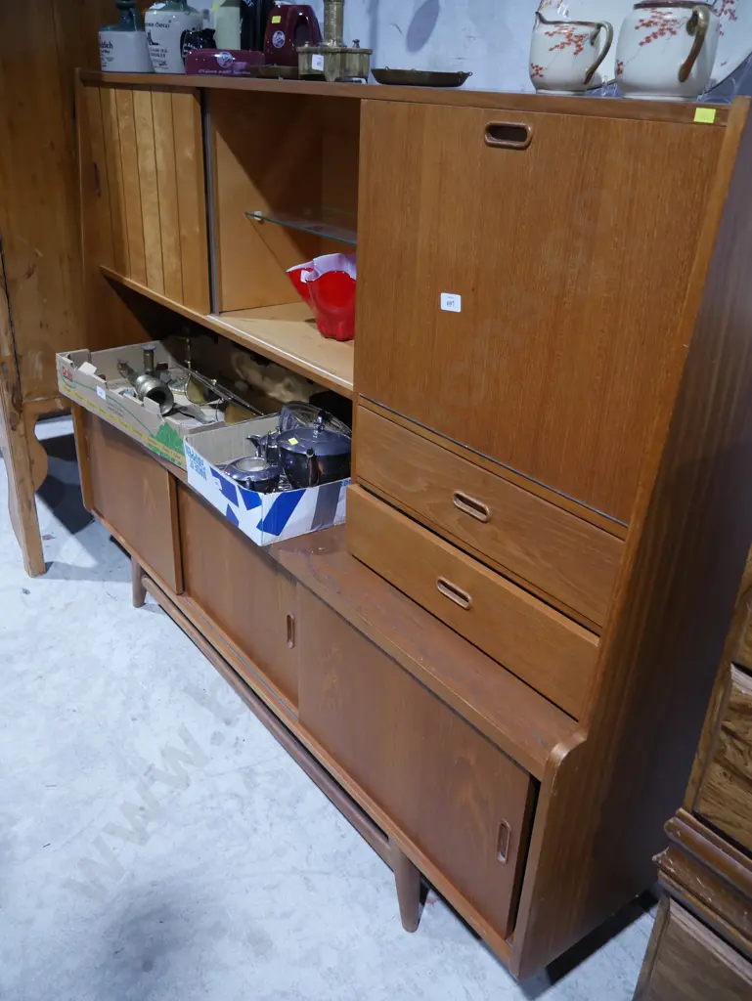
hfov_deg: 49.8
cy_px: 500
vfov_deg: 63.4
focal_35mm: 28
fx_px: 810
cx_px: 376
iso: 640
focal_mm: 14
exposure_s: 1/60
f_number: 3.5
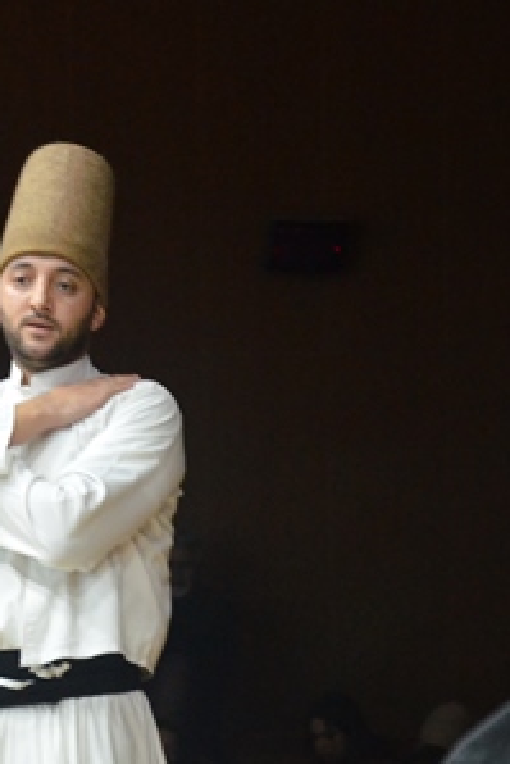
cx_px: 233
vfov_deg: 7.5
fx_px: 5796
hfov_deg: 5.0
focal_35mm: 273
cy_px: 502
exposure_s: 1/8
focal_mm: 85
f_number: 5.6
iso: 3200
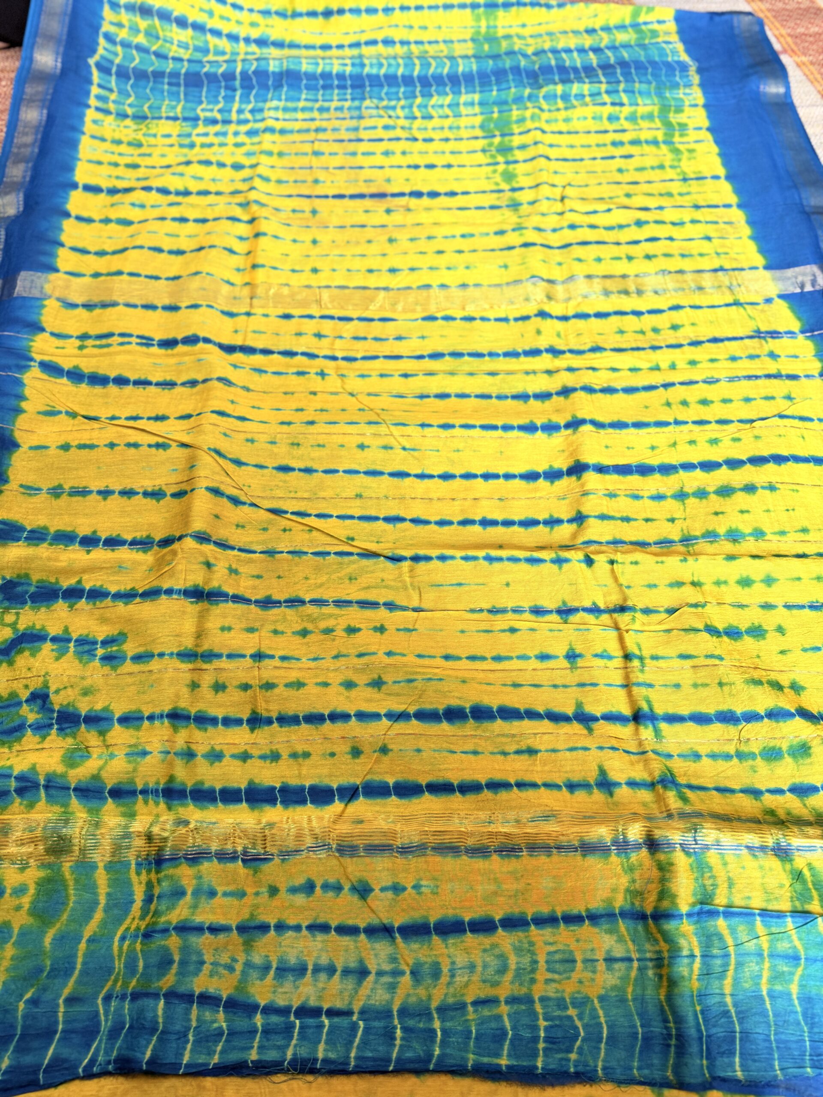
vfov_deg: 71.6
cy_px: 548
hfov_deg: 56.8
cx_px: 412
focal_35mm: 24
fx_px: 761
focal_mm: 6.76
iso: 100
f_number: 1.78
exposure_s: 1/100
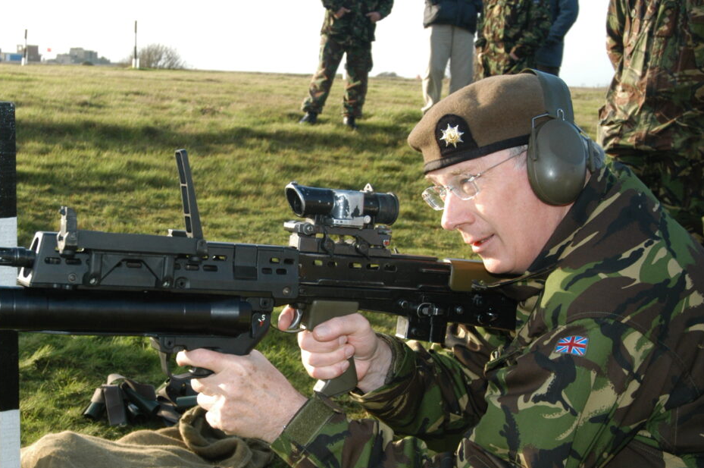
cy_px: 272
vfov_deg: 21.8
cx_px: 325
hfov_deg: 32.4
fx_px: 1211
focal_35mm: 62
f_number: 8
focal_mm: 32
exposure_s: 1/180
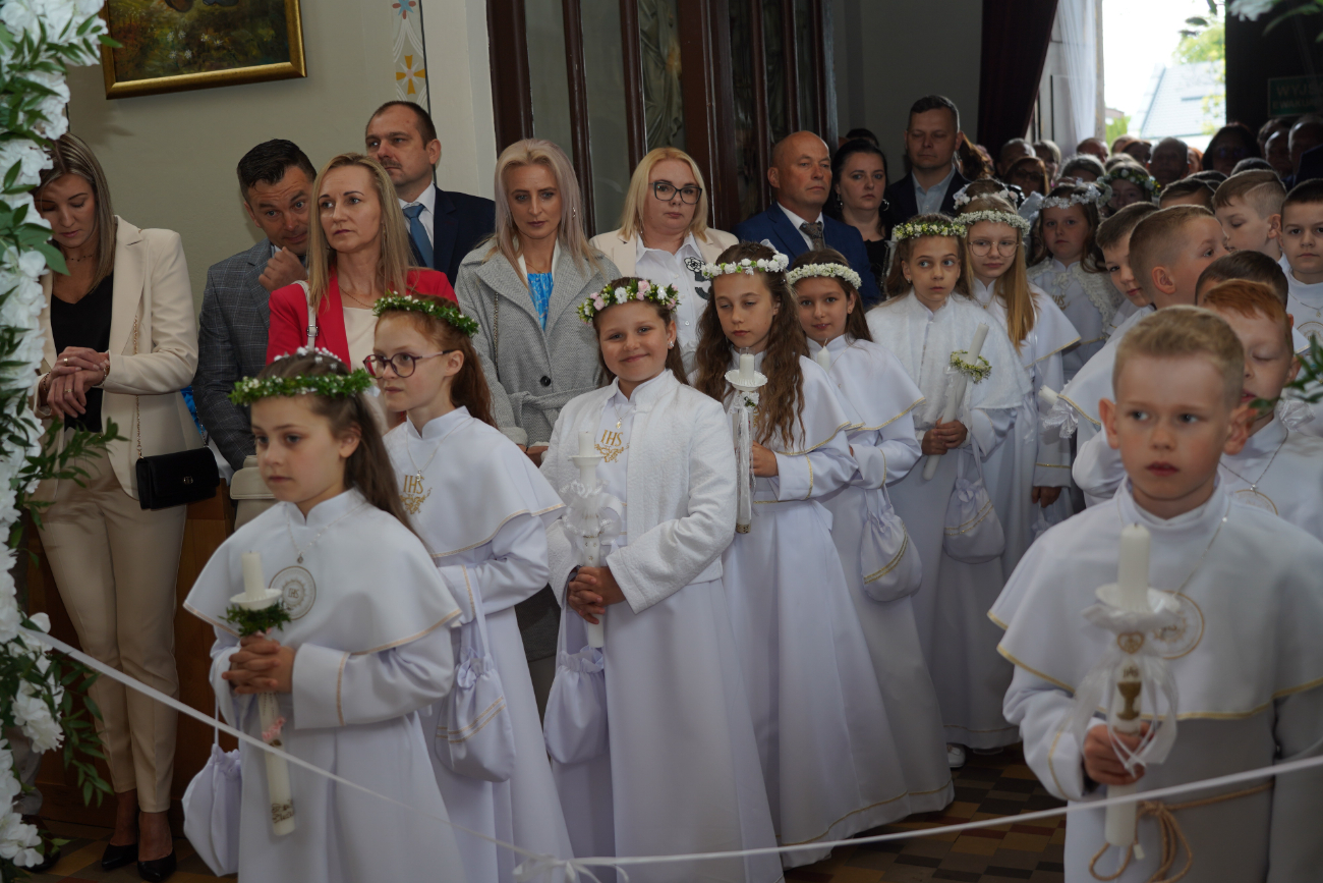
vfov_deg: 31.9
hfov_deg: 46.4
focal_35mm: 42
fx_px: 1544
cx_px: 662
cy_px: 442
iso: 200
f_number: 4
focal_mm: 42
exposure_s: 1/100
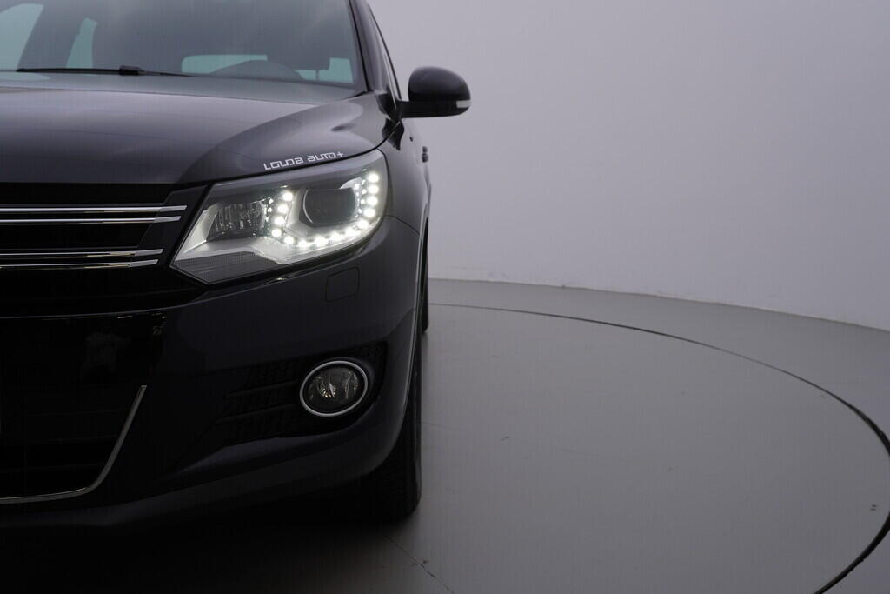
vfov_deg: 36.9
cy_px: 297
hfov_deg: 53.1
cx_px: 445
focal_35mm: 36
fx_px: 890
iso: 125
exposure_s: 1/125
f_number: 5
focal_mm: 24
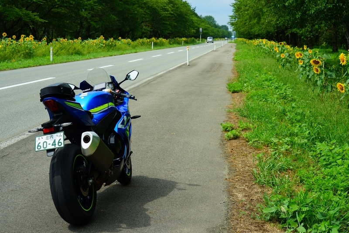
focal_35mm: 62
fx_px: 601
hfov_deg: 32.4
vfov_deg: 21.9
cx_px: 174
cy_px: 116
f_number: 11
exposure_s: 1/200
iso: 100
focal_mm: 62
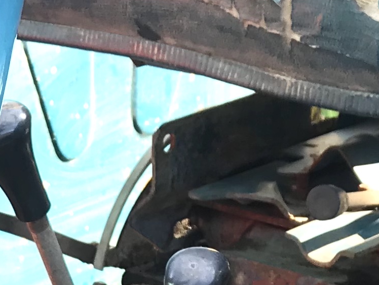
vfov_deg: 9.3
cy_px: 554
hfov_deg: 13.0
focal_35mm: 151
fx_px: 1653
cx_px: 46
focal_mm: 3.99
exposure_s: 1/126
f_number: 1.8
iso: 20
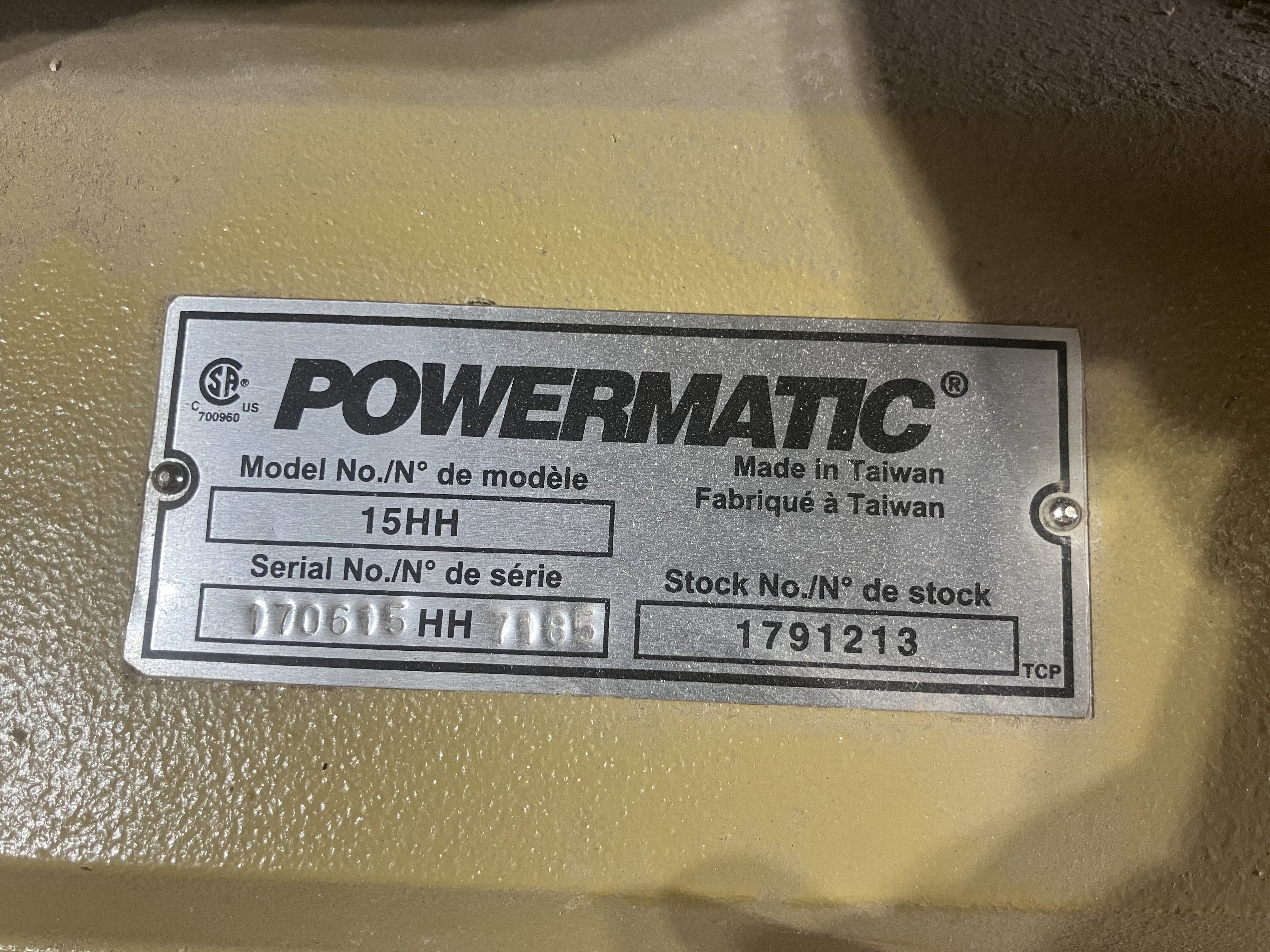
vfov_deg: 49.7
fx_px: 1027
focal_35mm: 28
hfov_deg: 63.4
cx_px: 635
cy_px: 476
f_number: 1.8
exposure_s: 1/60
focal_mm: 3.99
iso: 125
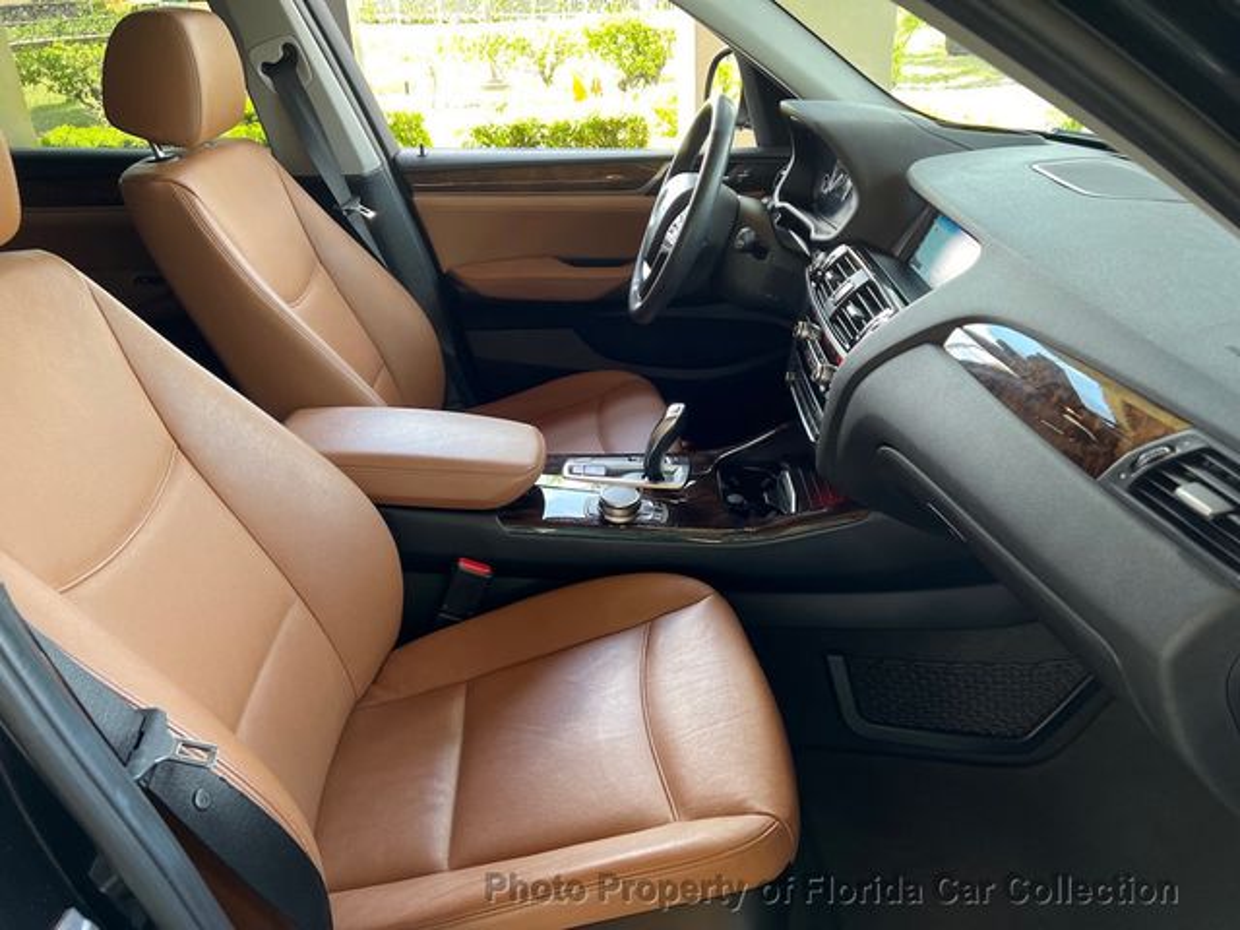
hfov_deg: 67.3
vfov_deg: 53.1
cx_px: 620
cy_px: 465
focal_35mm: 26
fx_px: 931
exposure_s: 1/121
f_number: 1.5
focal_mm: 5.7
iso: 125
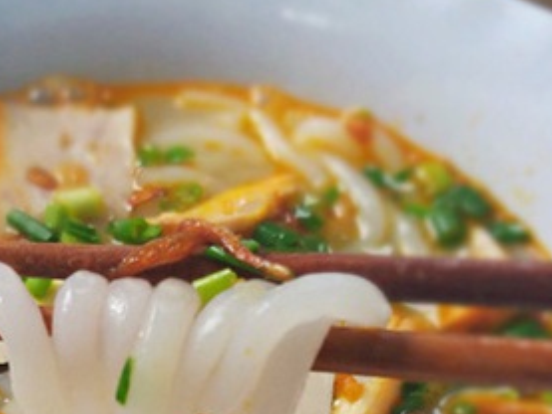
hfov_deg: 30.8
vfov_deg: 22.5
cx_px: 161
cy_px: 437
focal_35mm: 62
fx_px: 989
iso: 100
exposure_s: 1/100
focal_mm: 3.93
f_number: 1.7
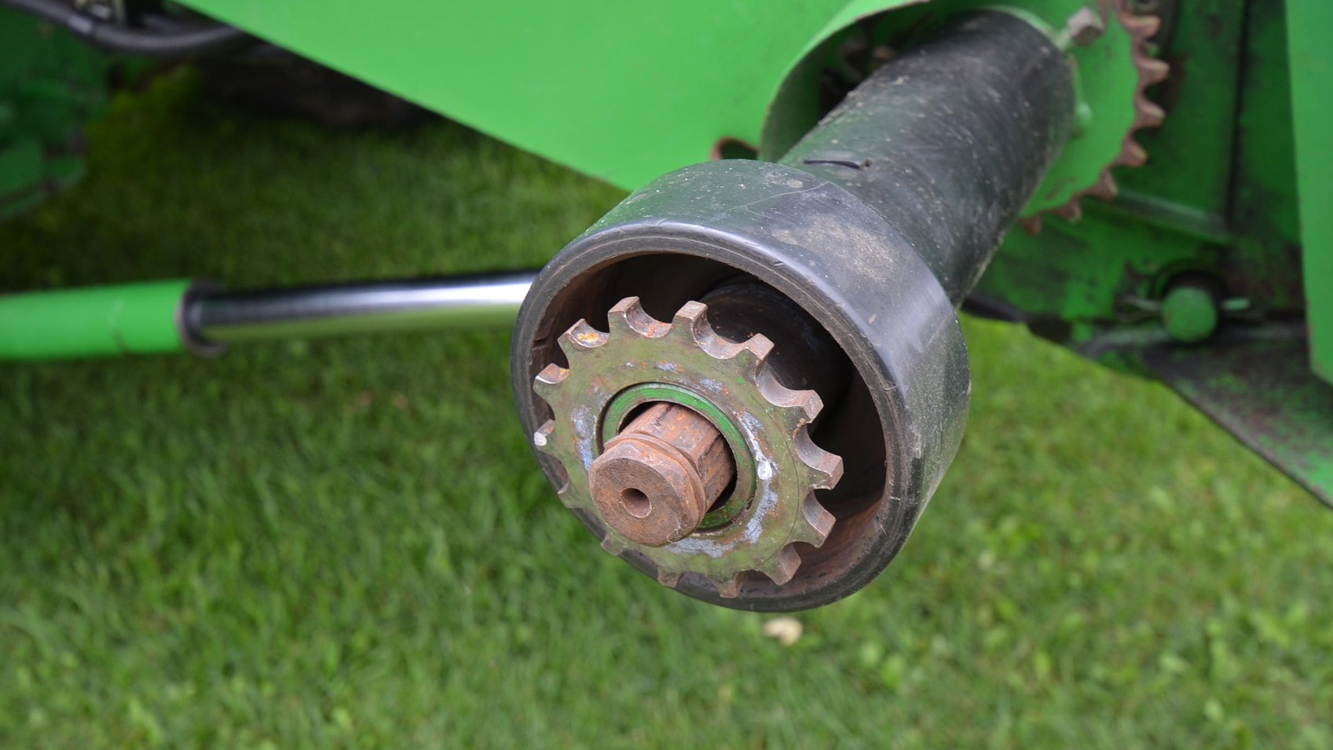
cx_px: 661
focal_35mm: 38
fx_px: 1343
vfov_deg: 31.2
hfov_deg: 52.8
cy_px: 413
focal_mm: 24
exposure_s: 1/125
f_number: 5.6
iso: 400
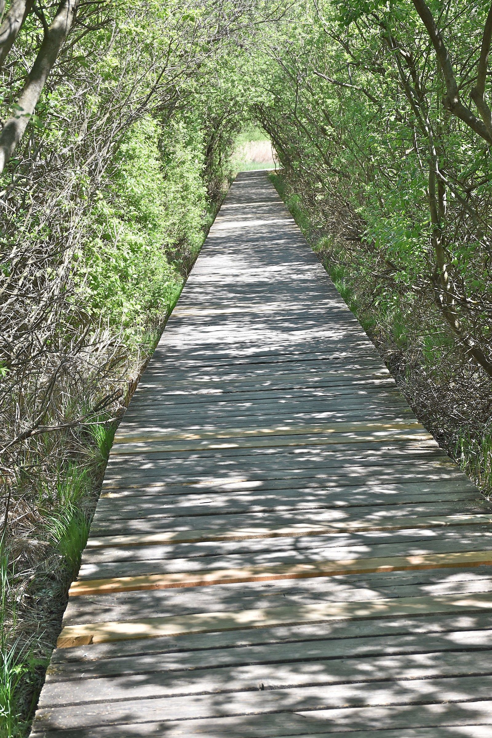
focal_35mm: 75
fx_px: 1537
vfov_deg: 27.0
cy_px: 369
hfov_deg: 18.2
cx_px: 246
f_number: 8
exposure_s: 1/250
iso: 320
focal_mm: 50
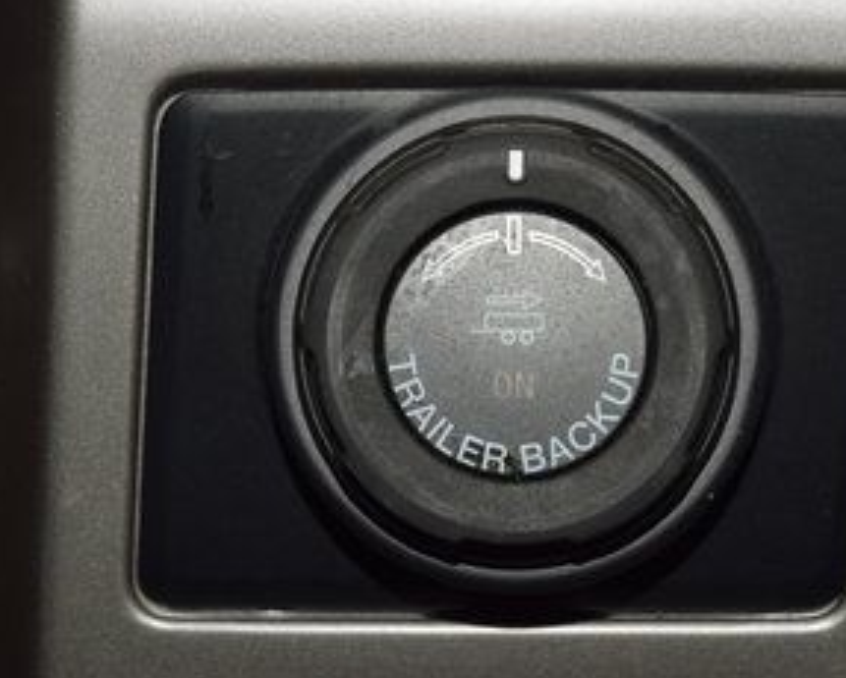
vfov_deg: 9.4
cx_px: 501
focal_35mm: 163
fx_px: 4084
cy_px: 57
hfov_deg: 11.8
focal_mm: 52
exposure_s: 1/60
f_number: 8
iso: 100
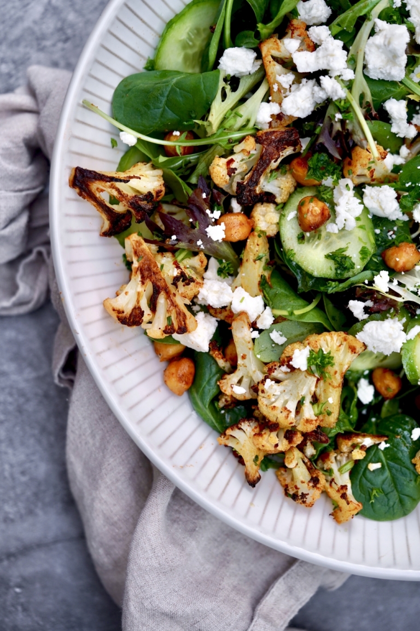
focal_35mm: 90
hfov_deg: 15.2
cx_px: 210
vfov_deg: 22.6
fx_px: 1575
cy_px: 316
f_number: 3.5
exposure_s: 1/100
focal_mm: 90
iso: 640
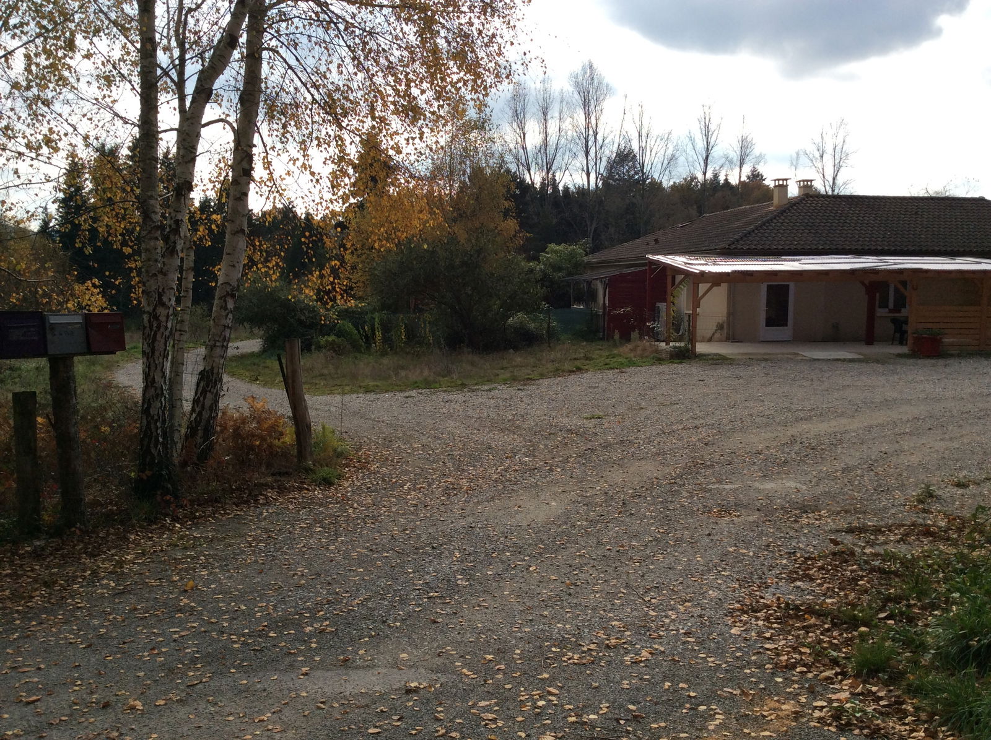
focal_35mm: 32
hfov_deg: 56.9
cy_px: 370
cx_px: 496
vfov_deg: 44.1
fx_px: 915
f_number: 2.4
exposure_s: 1/1100
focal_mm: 3.3
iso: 32
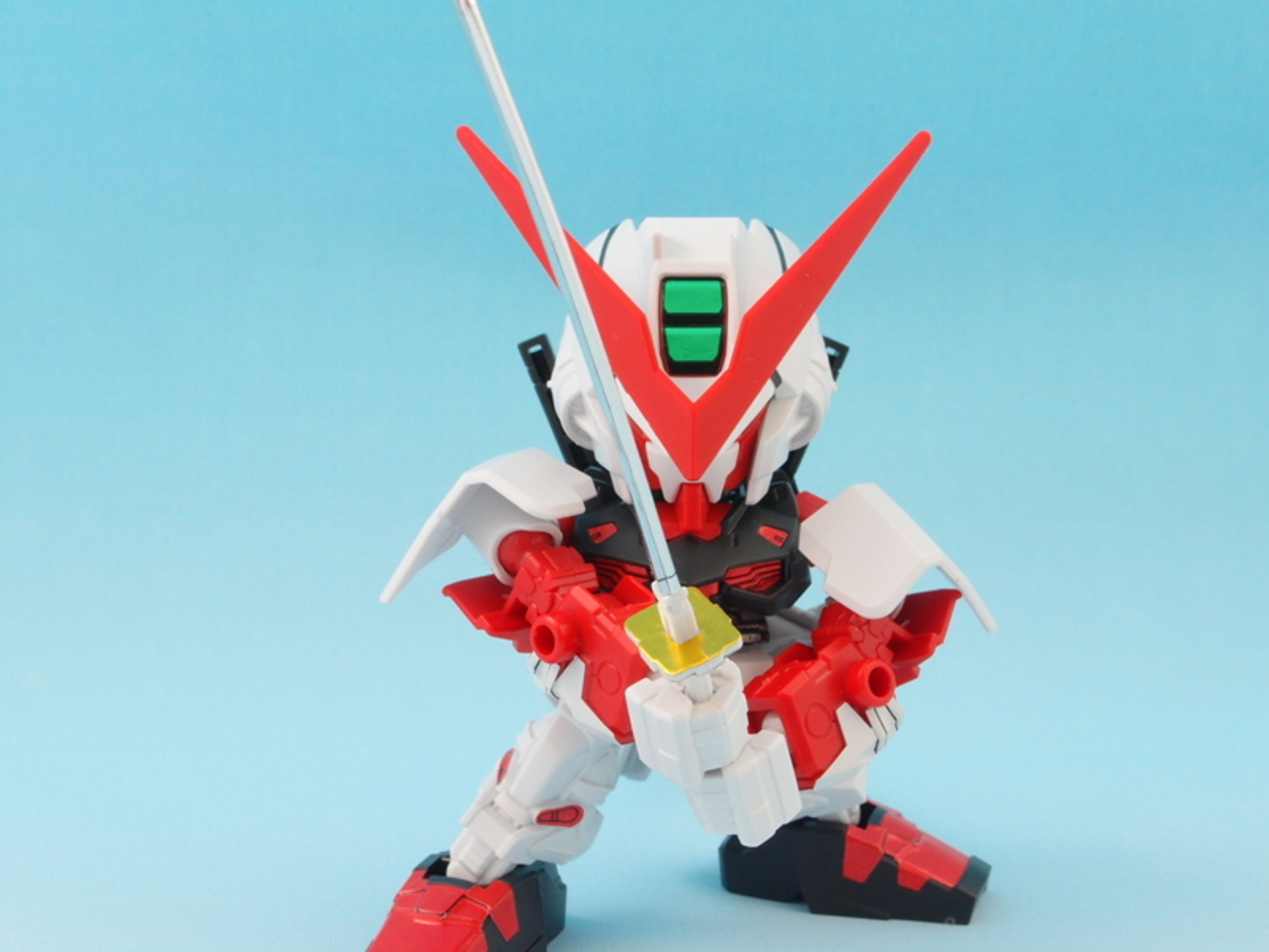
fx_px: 2383
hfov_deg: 29.8
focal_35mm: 65
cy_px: 476
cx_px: 634
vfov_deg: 22.6
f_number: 8
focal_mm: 14.05
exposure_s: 1/1.3
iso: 100
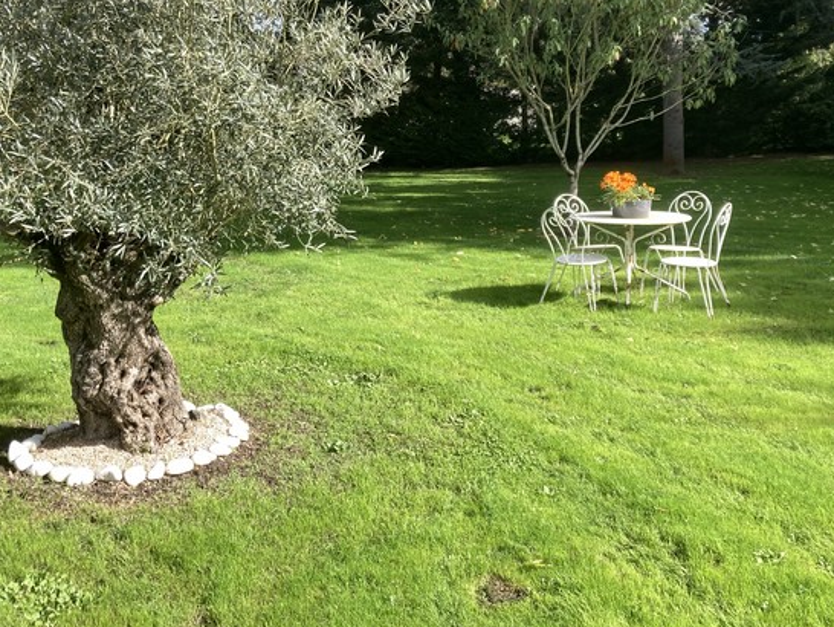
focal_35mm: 41
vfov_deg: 34.6
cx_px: 341
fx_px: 988
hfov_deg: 45.5
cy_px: 177
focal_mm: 3.99
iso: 20
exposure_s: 1/685
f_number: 1.8
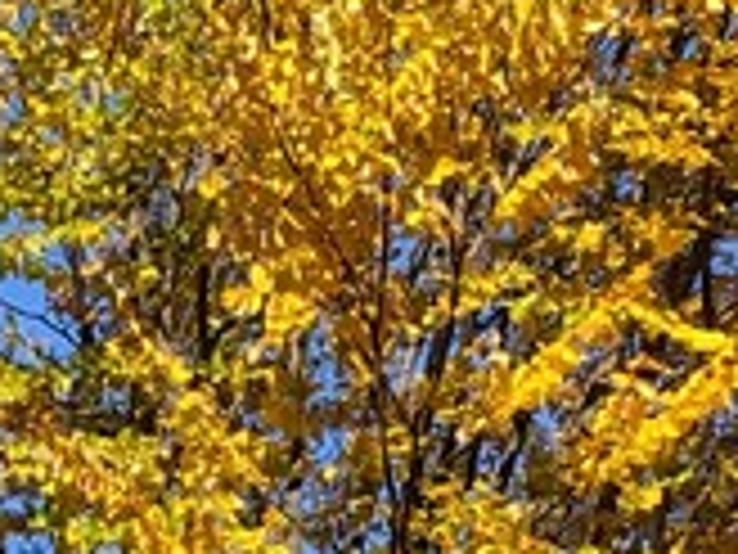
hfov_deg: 10.0
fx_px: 4051
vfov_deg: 7.7
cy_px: 869
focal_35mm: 190
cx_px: -468
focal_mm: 4.67
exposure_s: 1/1605
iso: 43
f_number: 2
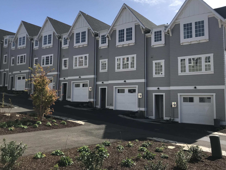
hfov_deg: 56.8
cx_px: 113
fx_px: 209
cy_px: 78
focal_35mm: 32
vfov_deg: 44.1
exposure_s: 1/2519
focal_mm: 3.99
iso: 20
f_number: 1.8
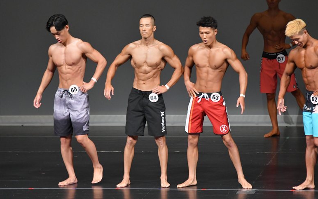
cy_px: 96
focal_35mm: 322
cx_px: 159
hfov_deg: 6.5
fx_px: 2791
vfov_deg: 4.1
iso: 4000
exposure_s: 1/400
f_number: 5.6
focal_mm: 210
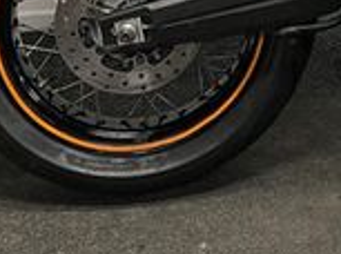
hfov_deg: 17.2
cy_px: -250
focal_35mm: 109
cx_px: 417
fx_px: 1071
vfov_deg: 12.1
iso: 80
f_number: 1.6
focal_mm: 5.1
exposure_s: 1/50
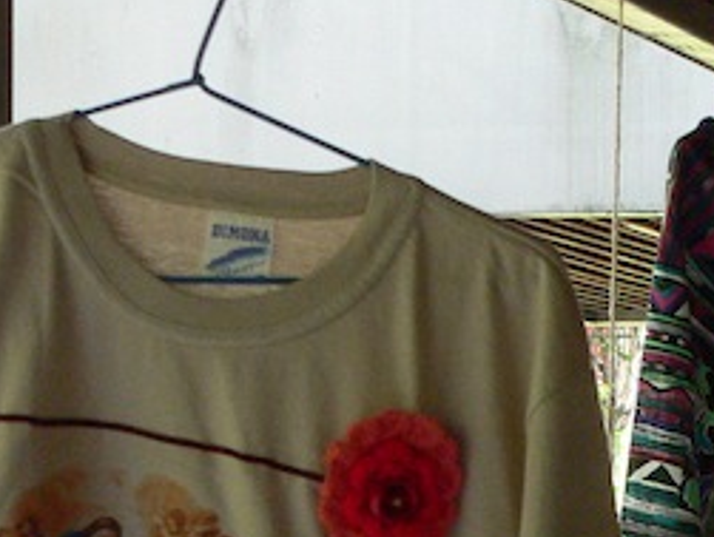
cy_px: 668
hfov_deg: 11.6
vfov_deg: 8.7
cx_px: 711
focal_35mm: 168
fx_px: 3470
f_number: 4
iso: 400
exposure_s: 1/160
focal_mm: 11
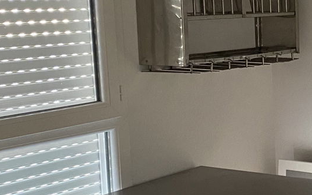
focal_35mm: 83
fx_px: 706
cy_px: 84
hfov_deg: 23.5
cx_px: 336
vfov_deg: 15.7
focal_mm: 4.25
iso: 500
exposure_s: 1/50
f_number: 1.8
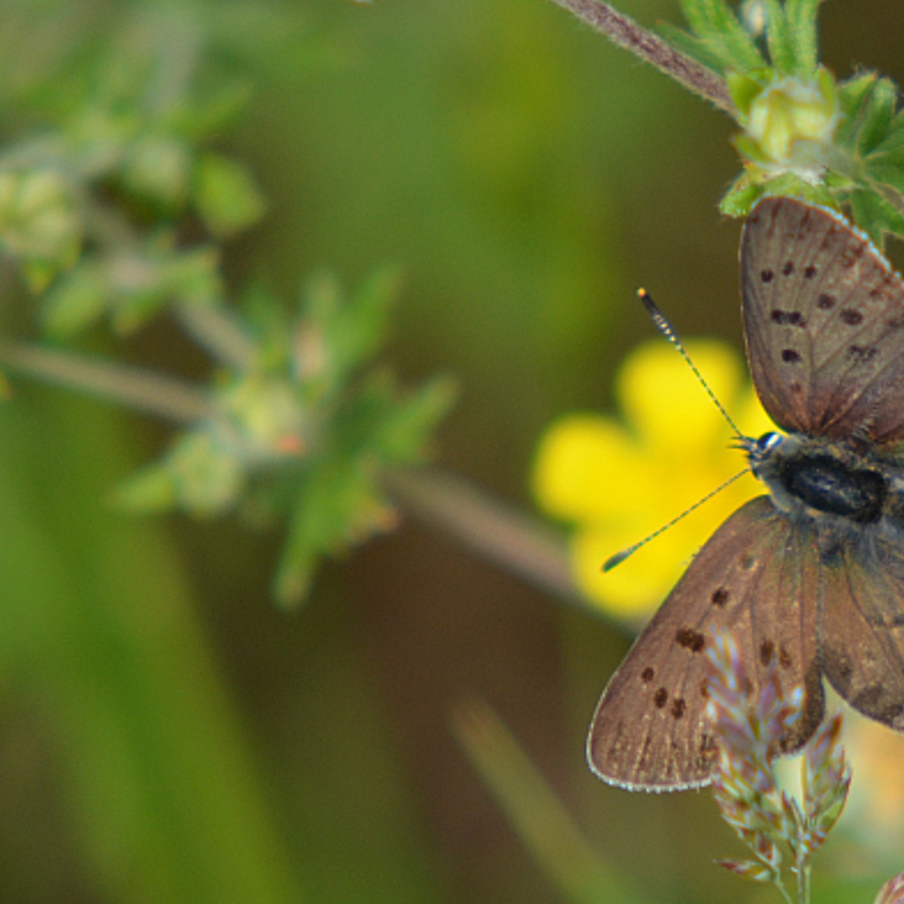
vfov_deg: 3.0
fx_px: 17225
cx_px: 835
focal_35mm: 583
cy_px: 492
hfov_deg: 3.0
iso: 400
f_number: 6.3
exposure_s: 1/1600
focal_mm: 200
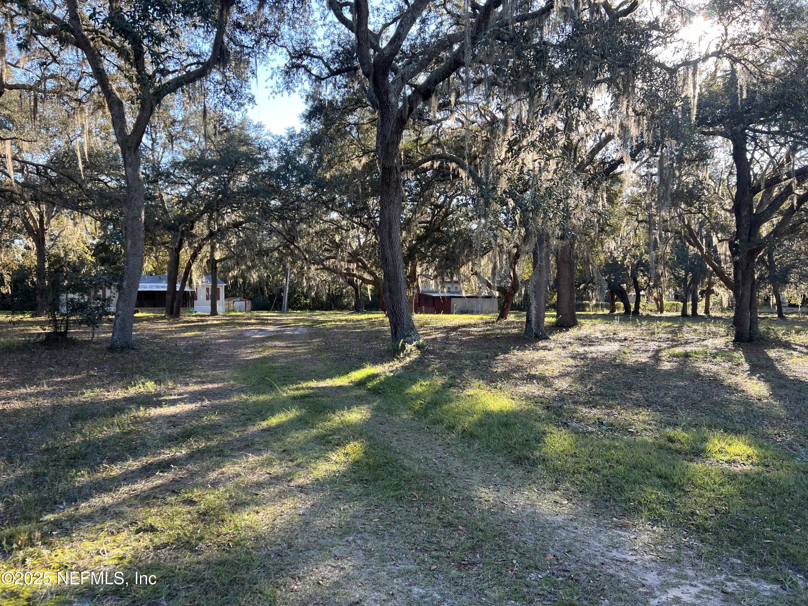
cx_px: 404
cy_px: 303
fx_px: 607
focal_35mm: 26
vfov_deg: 53.1
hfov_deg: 67.3
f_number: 1.5
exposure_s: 1/359
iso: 50
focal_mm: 5.7
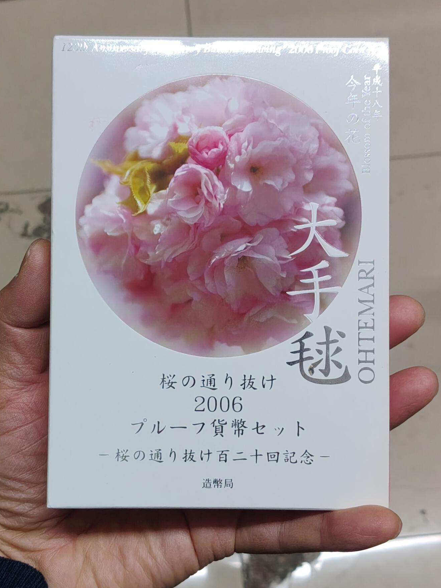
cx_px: 218
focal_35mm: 52
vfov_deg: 36.8
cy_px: 292
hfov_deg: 28.0
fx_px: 883
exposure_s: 1/100
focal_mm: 4.84
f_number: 1.88
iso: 435
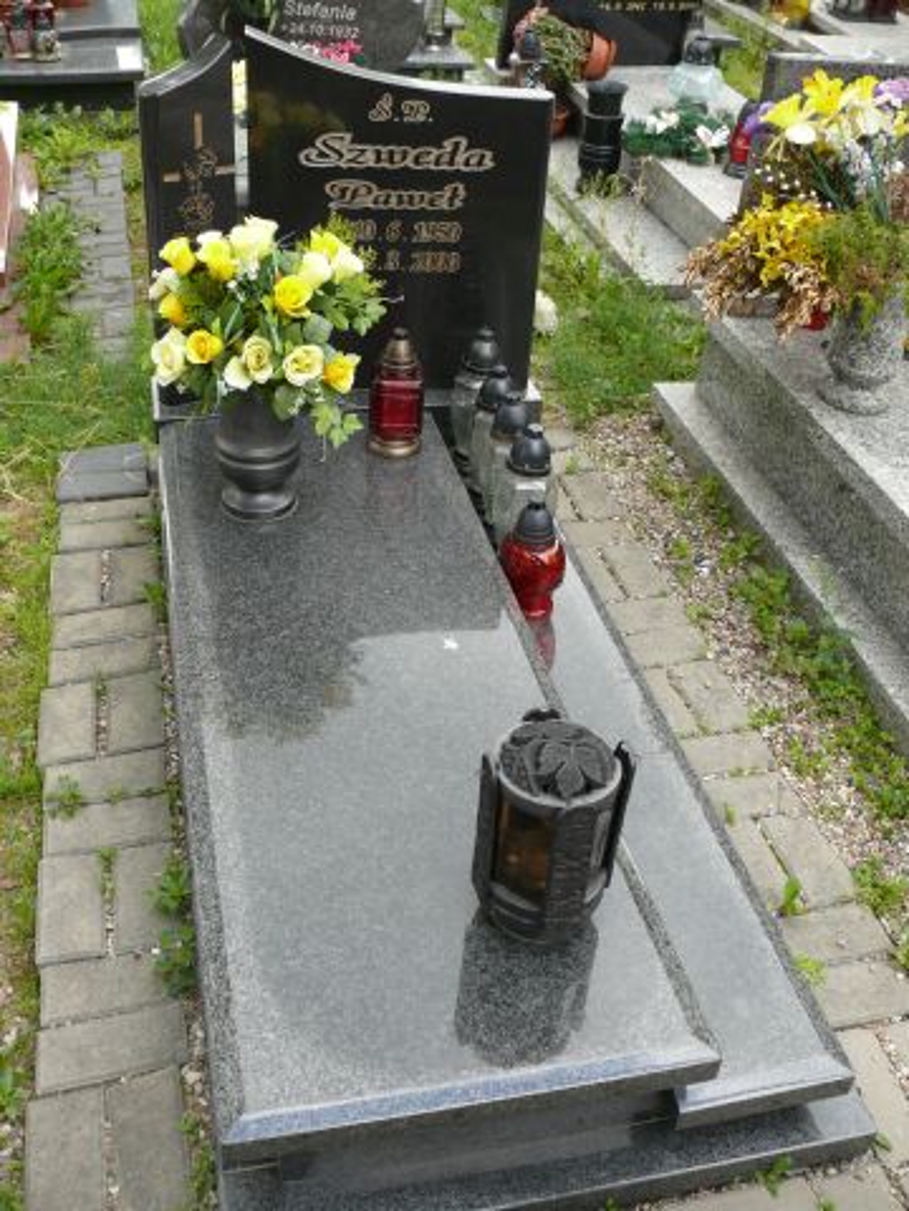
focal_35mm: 35
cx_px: 454
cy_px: 606
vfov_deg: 52.6
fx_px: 1225
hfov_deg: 40.7
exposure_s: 1/100
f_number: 3.2
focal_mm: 7.4
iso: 100
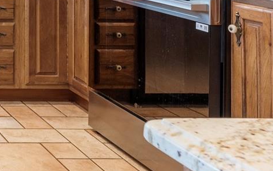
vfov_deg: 18.8
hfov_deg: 22.2
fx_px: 462
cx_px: -201
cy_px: -76
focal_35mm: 62
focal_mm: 14
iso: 250
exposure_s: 1.6
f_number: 8
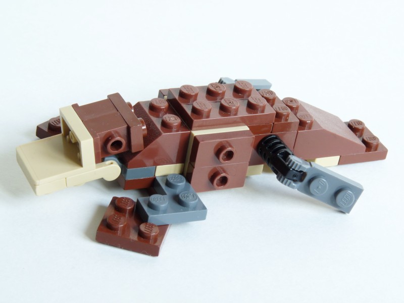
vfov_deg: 13.1
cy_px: 152
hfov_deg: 17.4
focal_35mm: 113
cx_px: 202
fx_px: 1319
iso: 100
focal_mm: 20.1
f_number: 8
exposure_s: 1/4
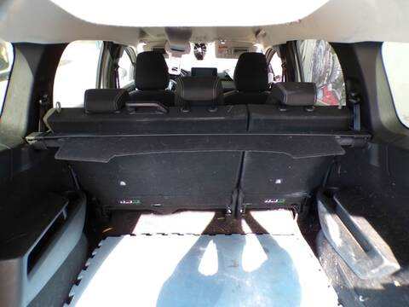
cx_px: 204
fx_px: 284
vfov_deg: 56.8
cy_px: 154
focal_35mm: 24
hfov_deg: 71.6
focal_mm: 4.3
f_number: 3
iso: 100
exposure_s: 1/50
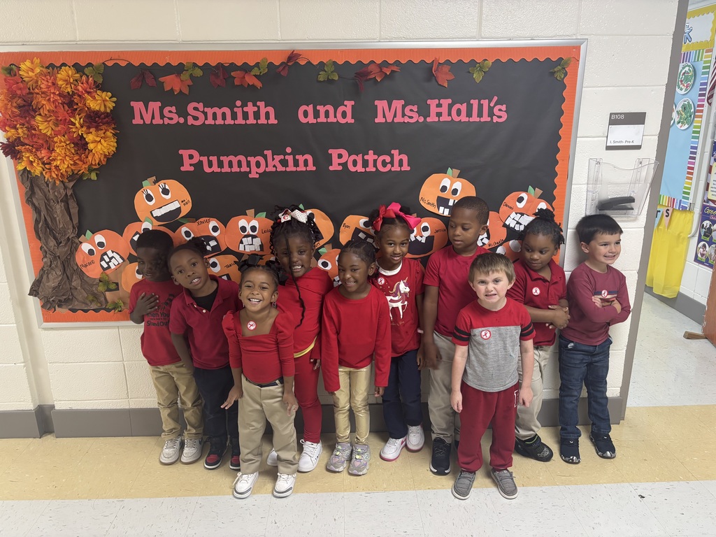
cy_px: 268
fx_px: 538
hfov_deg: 67.3
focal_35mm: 26
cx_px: 358
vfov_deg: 53.1
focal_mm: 5.96
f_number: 1.6
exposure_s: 1/60
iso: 125
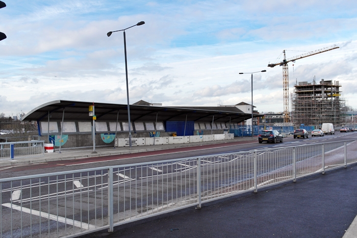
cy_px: 119
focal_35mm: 30
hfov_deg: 61.9
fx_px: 298
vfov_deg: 43.6
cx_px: 178
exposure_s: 1/200
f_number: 5.6
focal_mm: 20
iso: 100
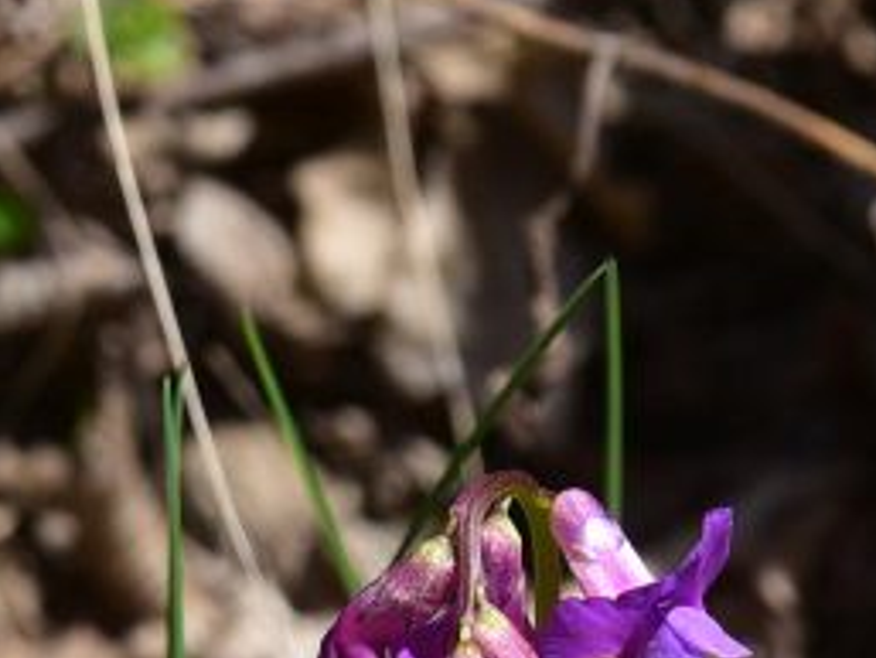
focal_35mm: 243
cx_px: 436
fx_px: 6152
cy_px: 1048
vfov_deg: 6.0
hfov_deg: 8.1
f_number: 9
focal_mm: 50
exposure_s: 1/320
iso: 160
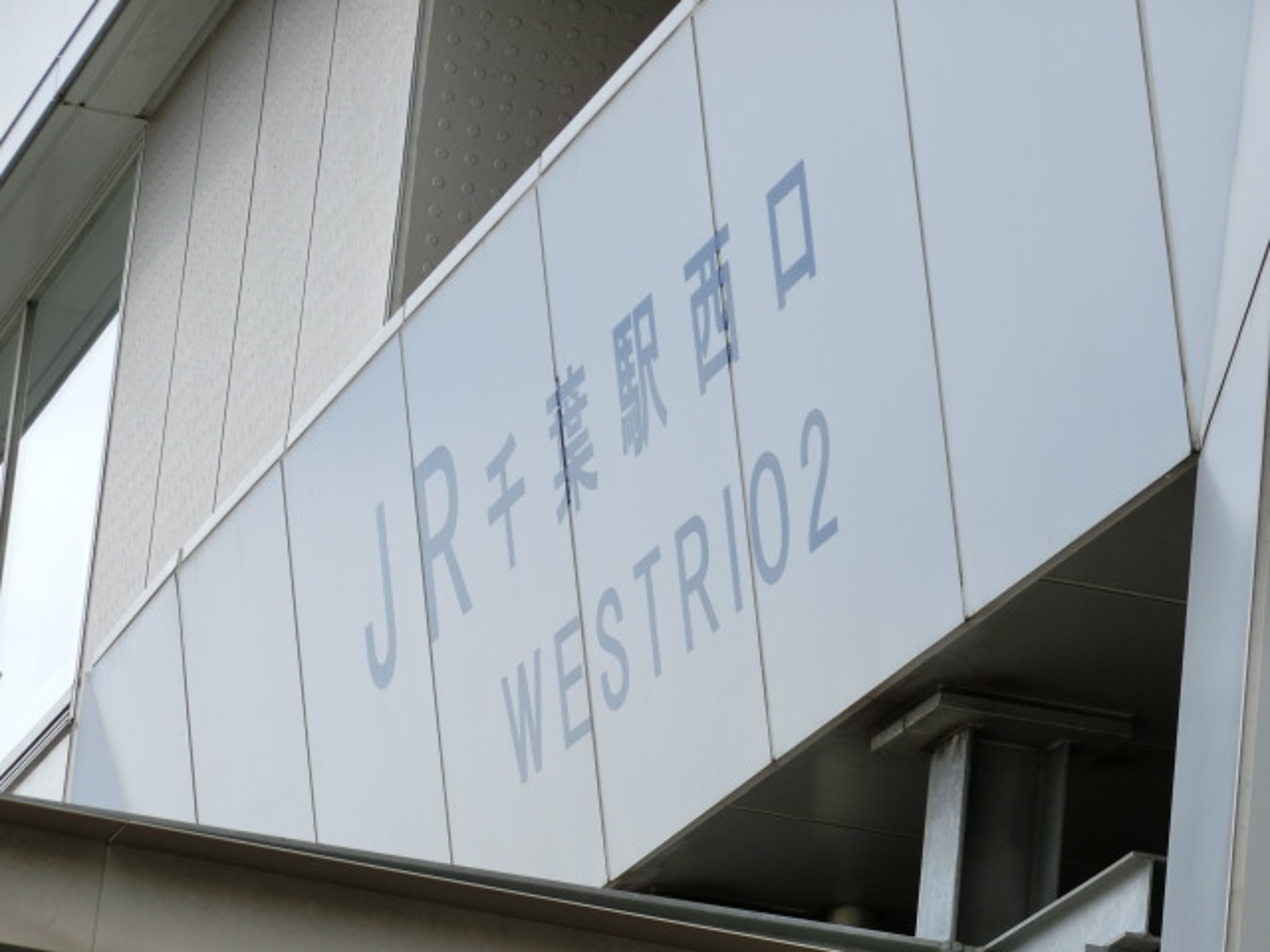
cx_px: 635
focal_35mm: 191
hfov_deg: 10.4
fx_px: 7007
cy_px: 476
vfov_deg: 7.8
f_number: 5.9
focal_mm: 34
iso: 80
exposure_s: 1/200
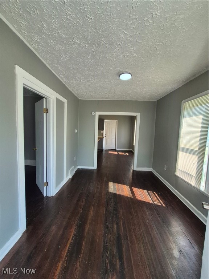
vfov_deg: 106.2
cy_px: 140
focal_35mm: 13
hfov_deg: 89.9
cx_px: 104
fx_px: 105
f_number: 2.2
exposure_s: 1/120
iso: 160
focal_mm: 1.74
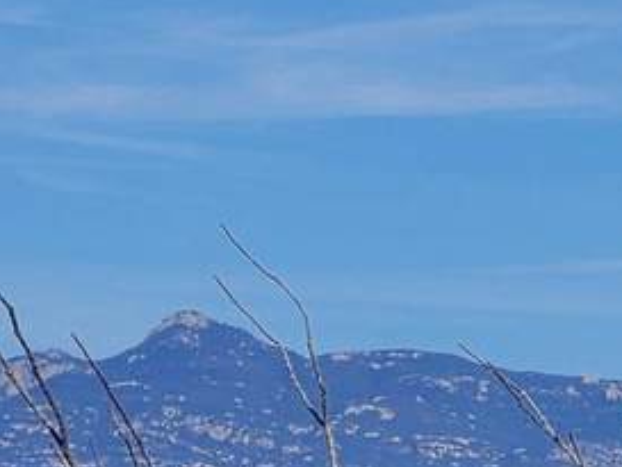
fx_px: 5806
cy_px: 702
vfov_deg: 4.6
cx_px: 1018
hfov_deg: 6.0
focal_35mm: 323
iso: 40
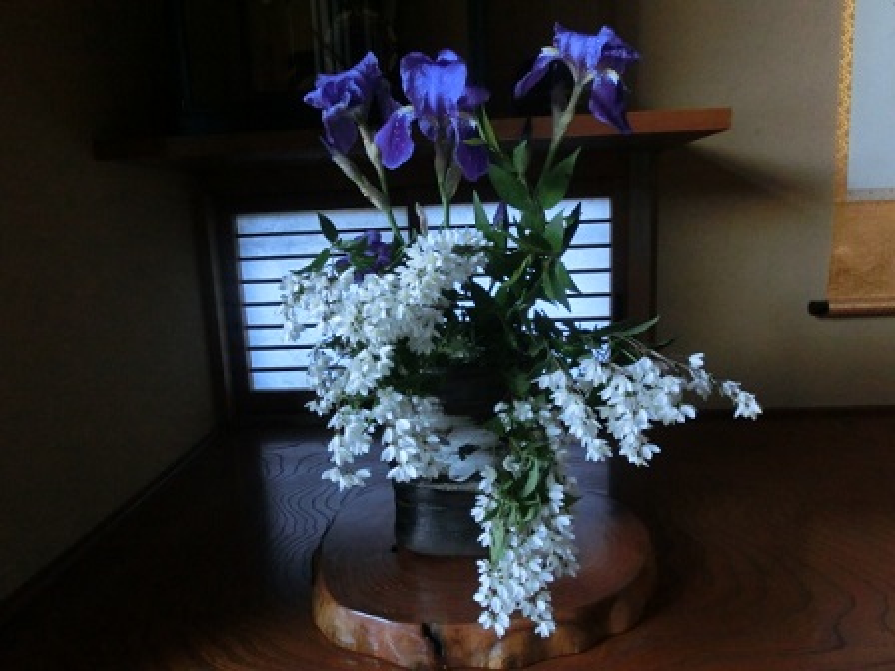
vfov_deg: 54.9
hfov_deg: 69.4
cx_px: 448
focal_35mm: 25
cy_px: 336
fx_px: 646
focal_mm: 4.4
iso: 800
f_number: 3.3
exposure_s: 1/125
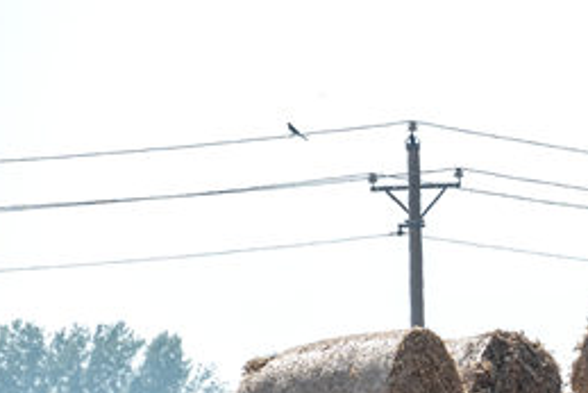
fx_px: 13417
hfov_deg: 2.5
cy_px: 476
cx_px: 840
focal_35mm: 821
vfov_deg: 1.7
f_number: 5
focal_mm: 97.49
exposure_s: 1/640
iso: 100
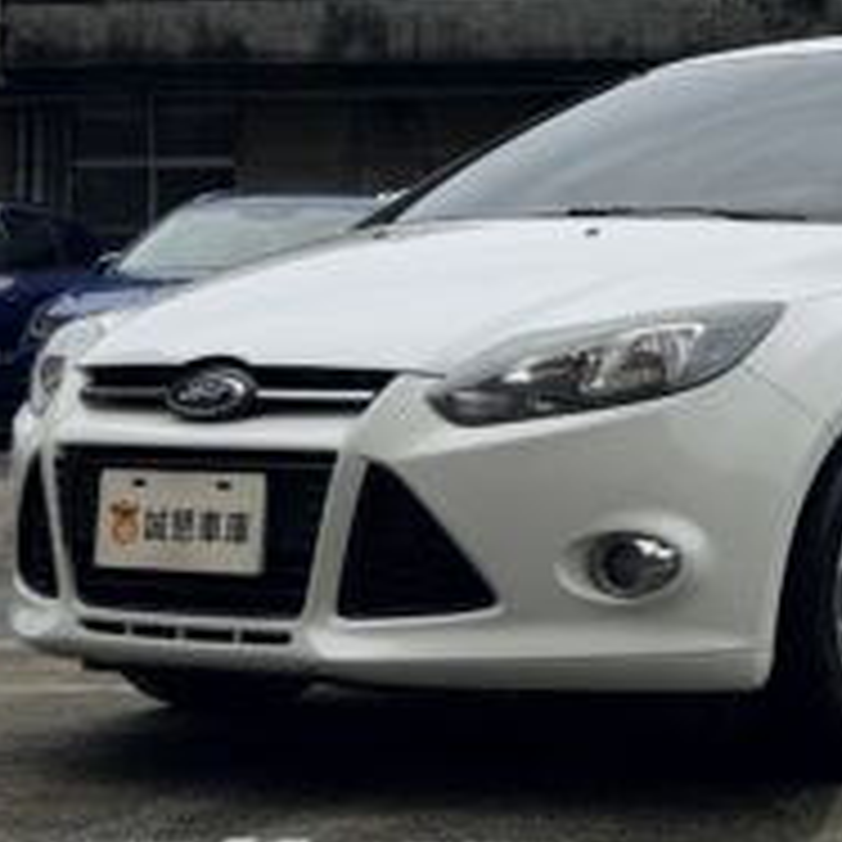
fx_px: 3000
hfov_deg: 15.7
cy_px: 41
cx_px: 806
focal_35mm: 109
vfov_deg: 15.7
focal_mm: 6.76
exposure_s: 1/4329
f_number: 1.78
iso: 80
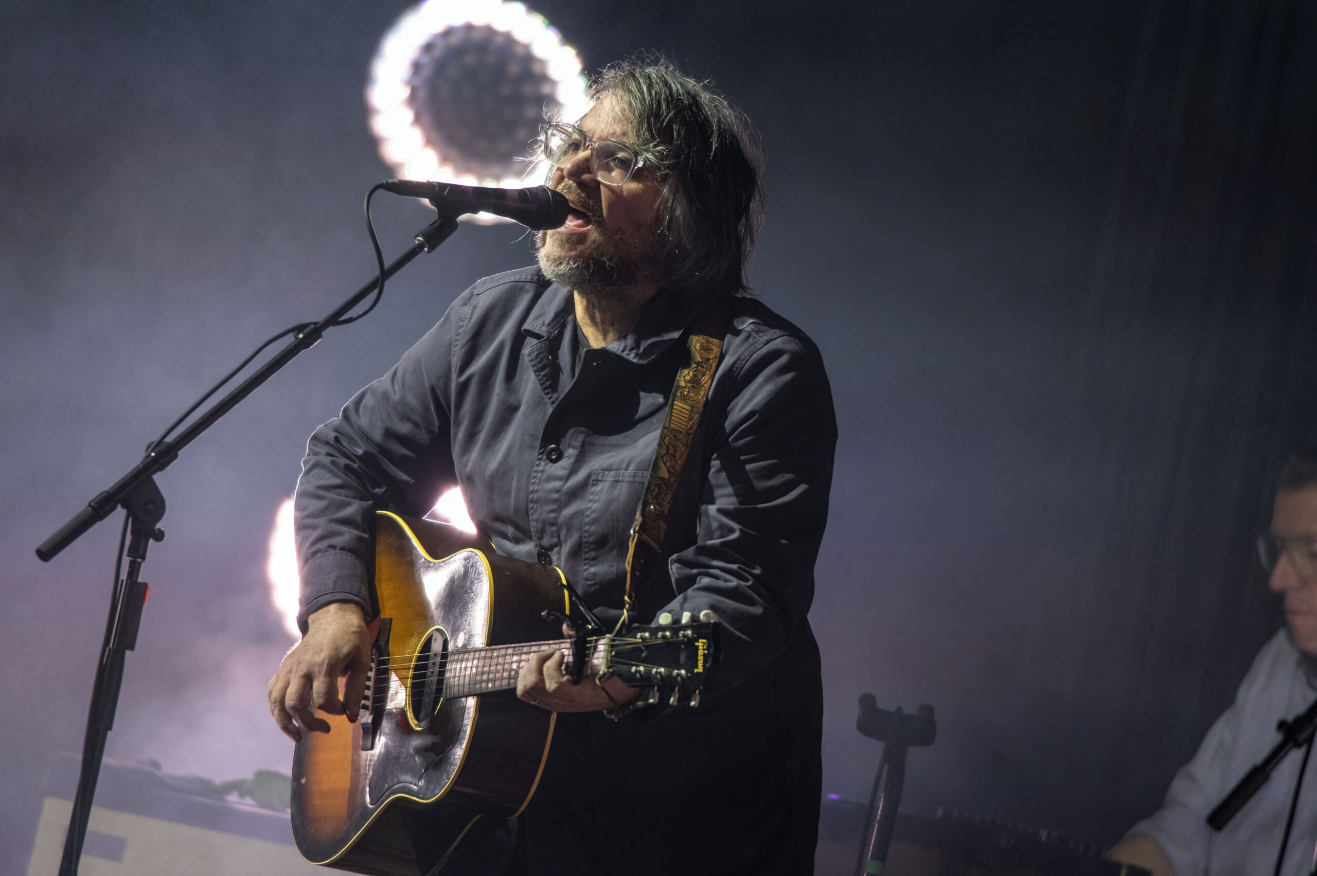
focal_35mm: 600
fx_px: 21934
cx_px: 658
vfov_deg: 2.3
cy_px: 438
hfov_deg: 3.4
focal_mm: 600
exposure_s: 1/320
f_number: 6.3
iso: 3200
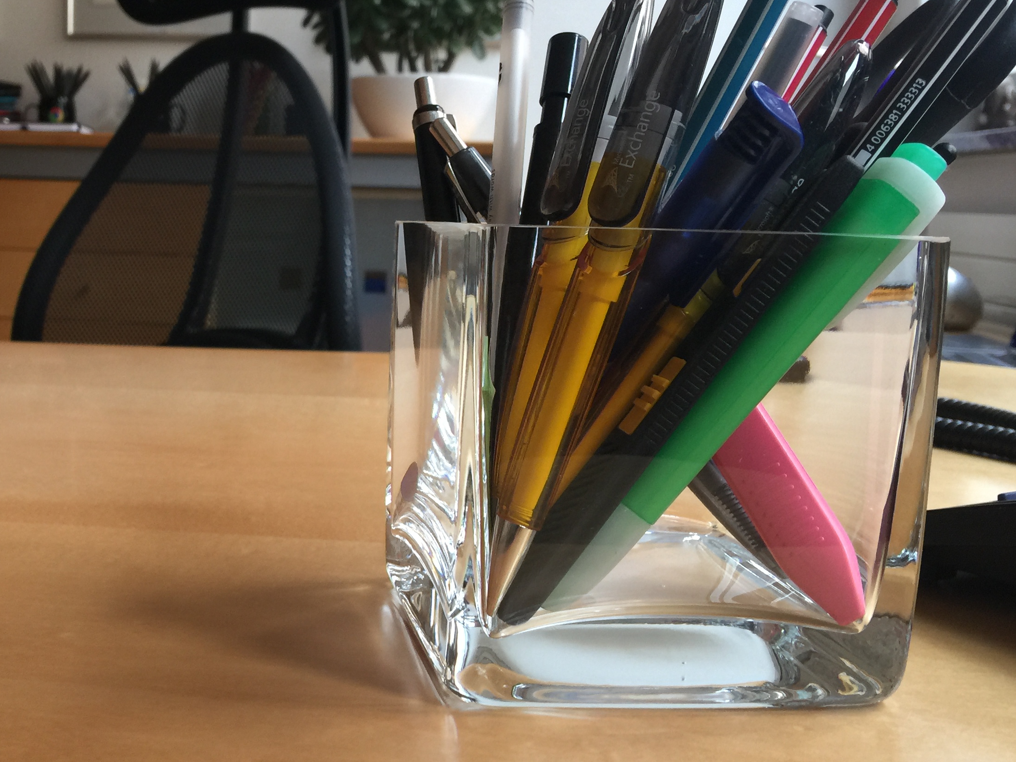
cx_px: 289
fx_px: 1262
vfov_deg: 33.6
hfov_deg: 42.8
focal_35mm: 43
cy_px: 379
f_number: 2.2
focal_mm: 4.15
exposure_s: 1/17
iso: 40
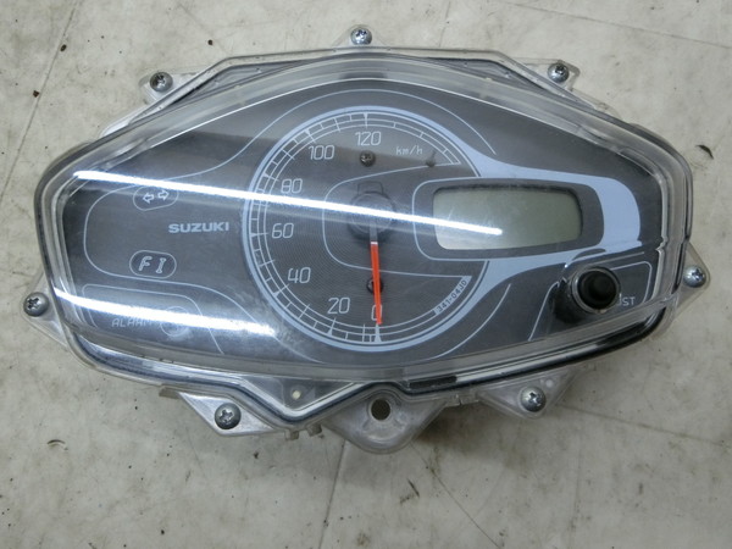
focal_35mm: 25
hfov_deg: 69.4
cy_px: 274
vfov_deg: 54.9
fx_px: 529
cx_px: 366
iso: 400
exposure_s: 1/125
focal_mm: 4.5
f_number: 3.5
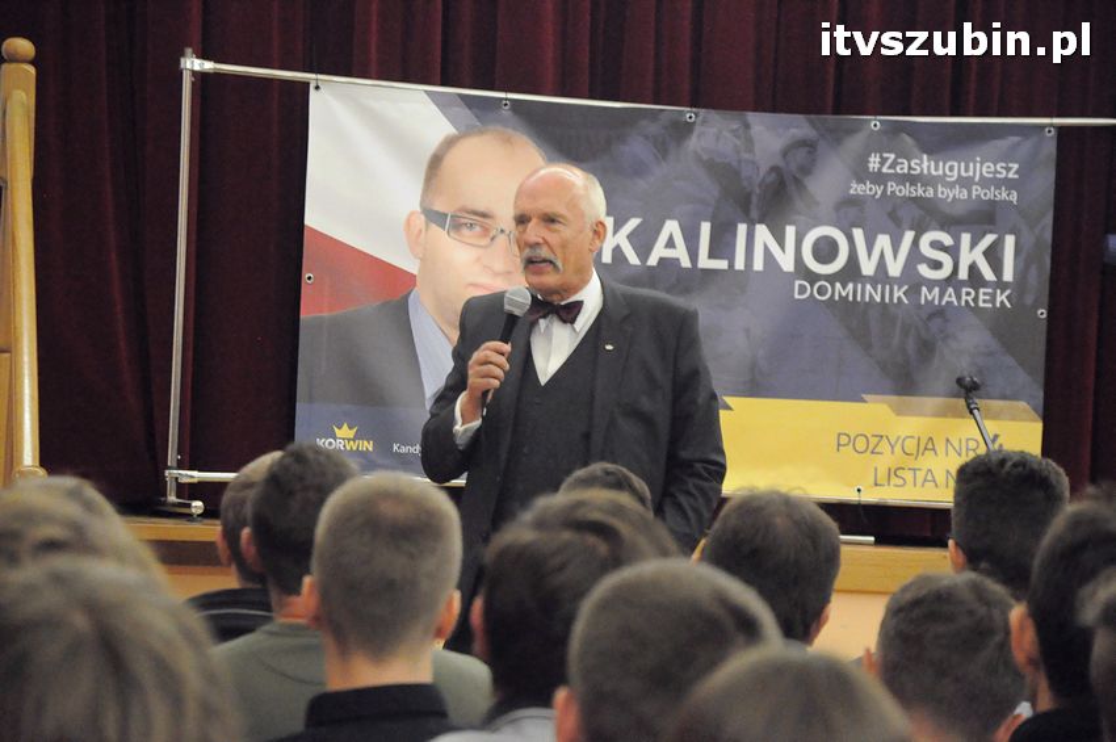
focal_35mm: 158
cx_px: 558
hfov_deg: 13.1
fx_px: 4878
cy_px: 371
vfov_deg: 8.7
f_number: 5.6
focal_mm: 105
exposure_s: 1/160
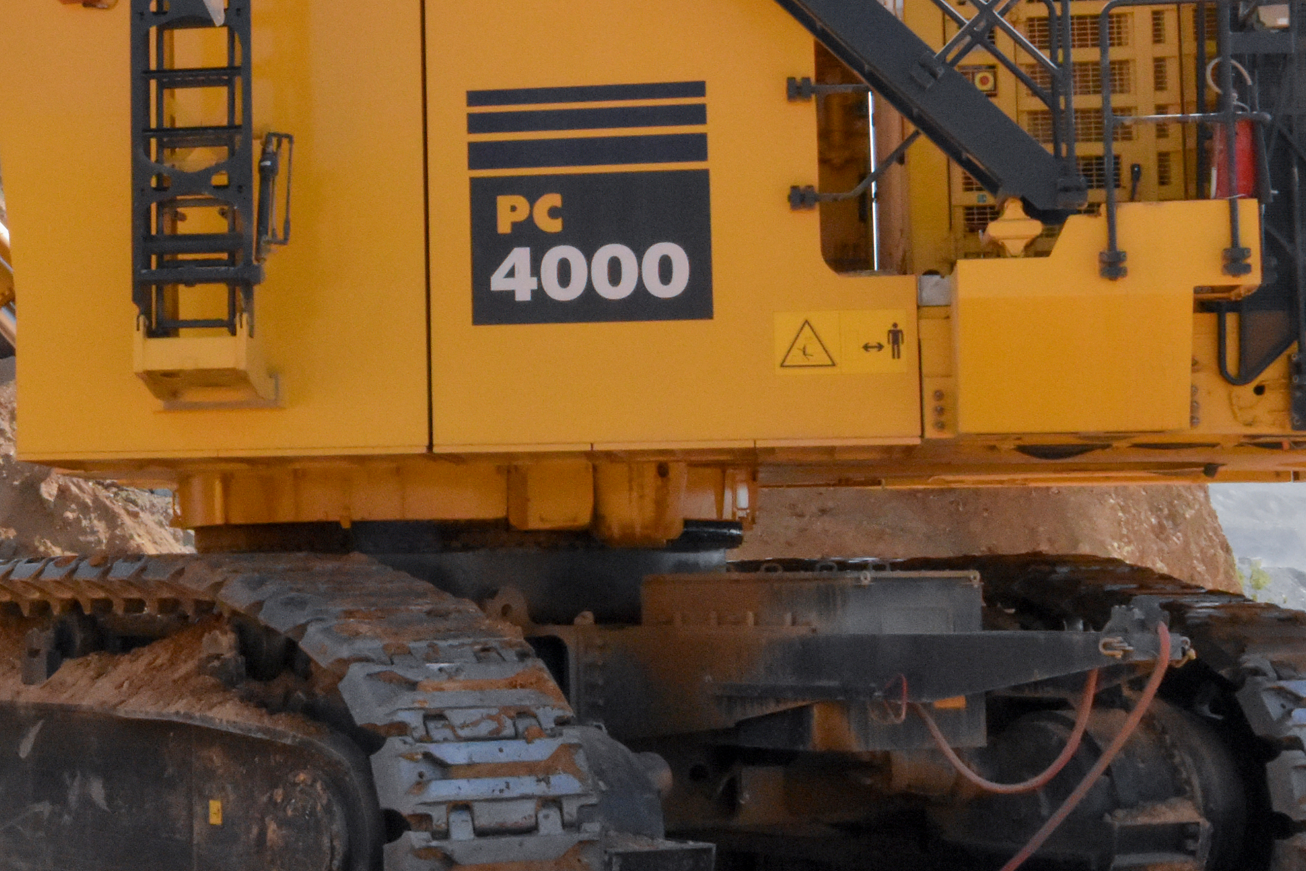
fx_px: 2829
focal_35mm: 78
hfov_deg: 25.1
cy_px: 248
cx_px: 96
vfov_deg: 17.4
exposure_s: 1/800
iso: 2500
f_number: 22
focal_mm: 22
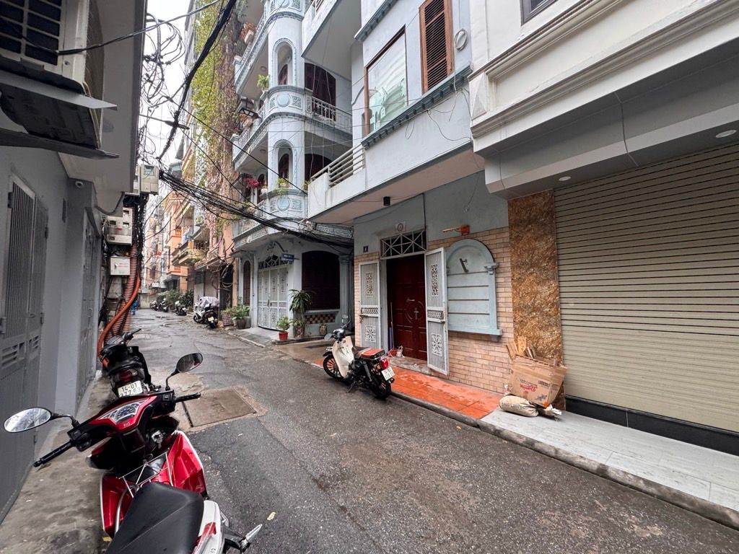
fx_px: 299
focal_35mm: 14
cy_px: 277
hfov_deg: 102.1
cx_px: 370
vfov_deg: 85.7
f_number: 2.2
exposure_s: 1/99
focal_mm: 2.22
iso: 250
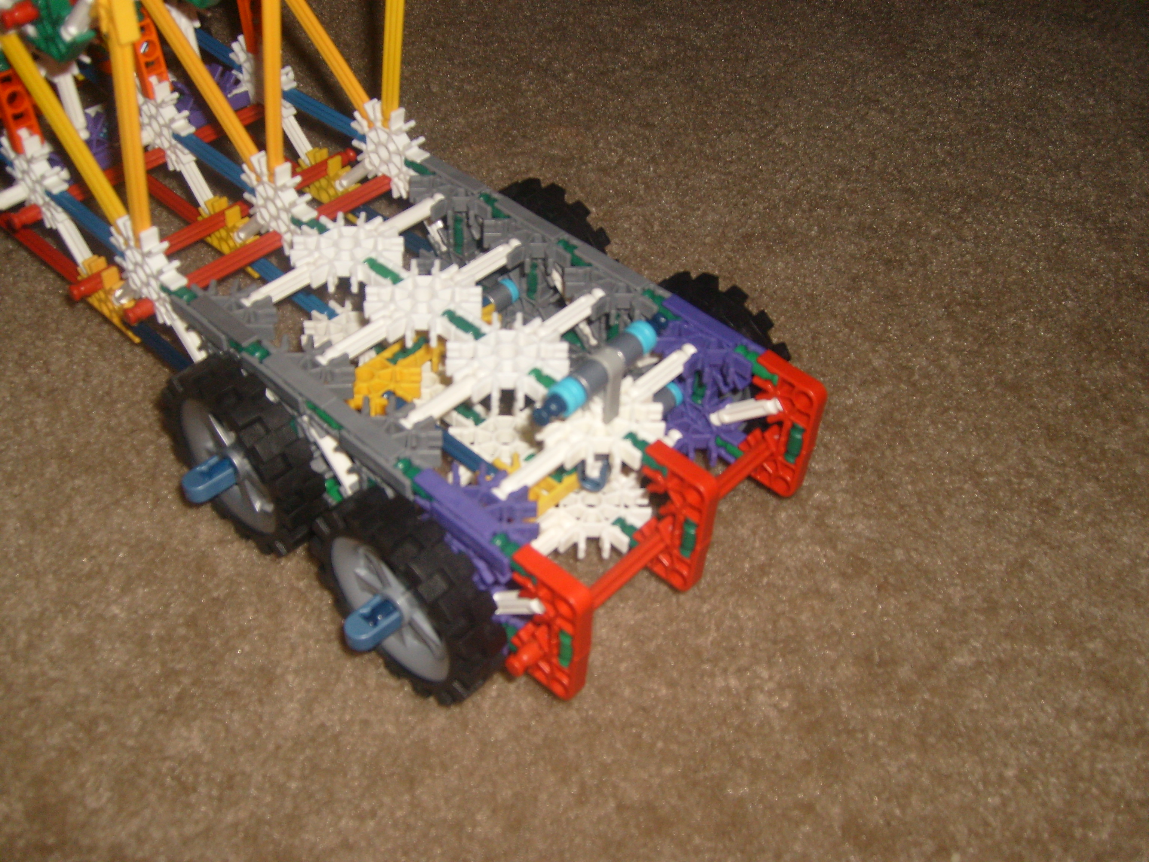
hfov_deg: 52.6
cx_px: 574
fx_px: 1162
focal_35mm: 35
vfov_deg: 40.7
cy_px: 431
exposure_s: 1/45
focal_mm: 5.8
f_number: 2.8
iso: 100
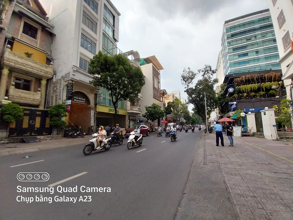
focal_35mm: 13
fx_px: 110
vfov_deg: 89.9
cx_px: 146
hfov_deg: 106.2
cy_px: 110
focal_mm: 1.3
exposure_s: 1/133
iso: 64
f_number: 2.2
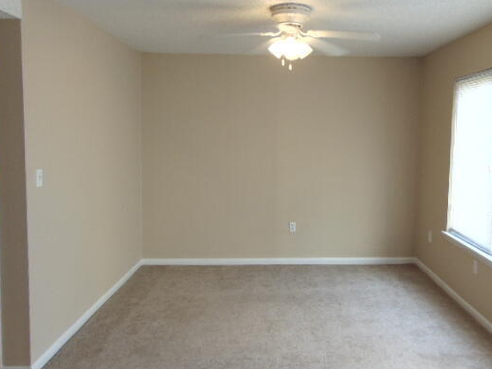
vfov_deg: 45.4
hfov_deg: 57.9
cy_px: 174
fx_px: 441
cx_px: 296
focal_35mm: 31
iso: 100
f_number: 3
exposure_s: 1/30
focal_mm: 4.5
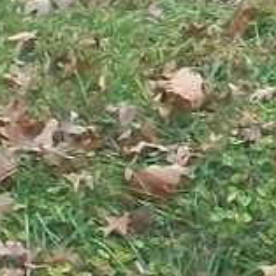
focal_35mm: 358
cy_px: -597
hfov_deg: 4.9
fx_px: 3229
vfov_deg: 4.7
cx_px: 298
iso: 80
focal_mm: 7.1
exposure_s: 1/160
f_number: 3.2
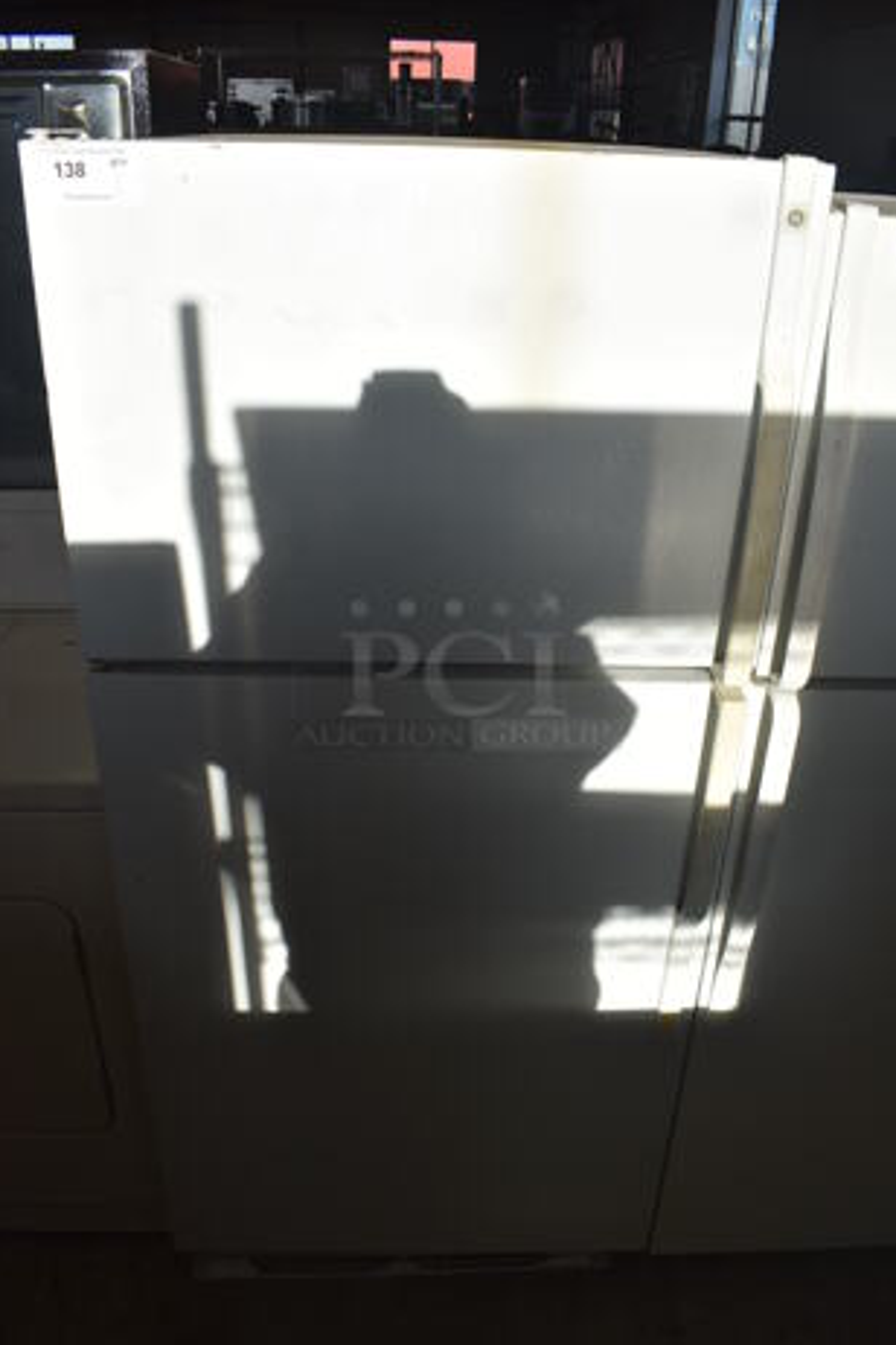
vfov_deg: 65.5
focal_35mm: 28
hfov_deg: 46.4
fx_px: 1045
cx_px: 454
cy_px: 671
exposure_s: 1/250
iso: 140
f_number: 8
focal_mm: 18
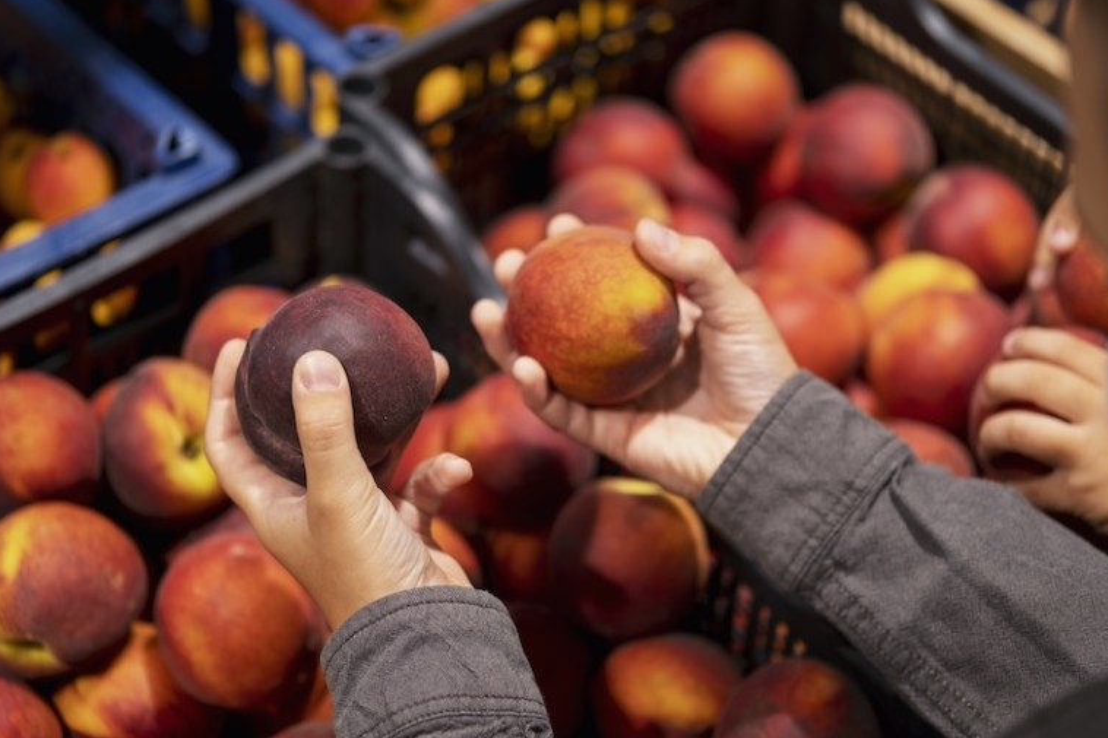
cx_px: 557
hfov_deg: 26.7
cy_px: 365
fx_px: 2338
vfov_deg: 17.9
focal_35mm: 76
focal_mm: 50
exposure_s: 1/125
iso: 250
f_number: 2
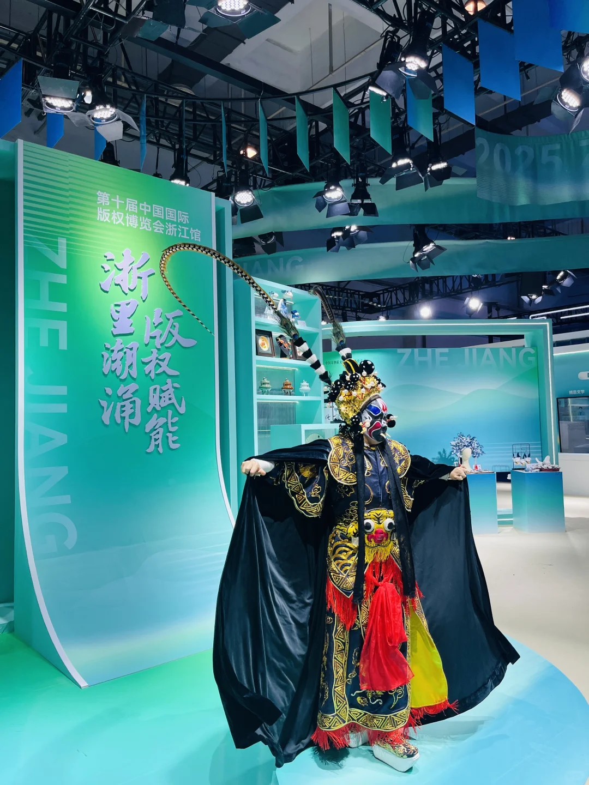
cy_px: 392
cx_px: 294
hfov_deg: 53.1
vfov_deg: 67.3
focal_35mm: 26
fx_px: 590
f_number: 1.6
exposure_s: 1/499
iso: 50
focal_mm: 5.1
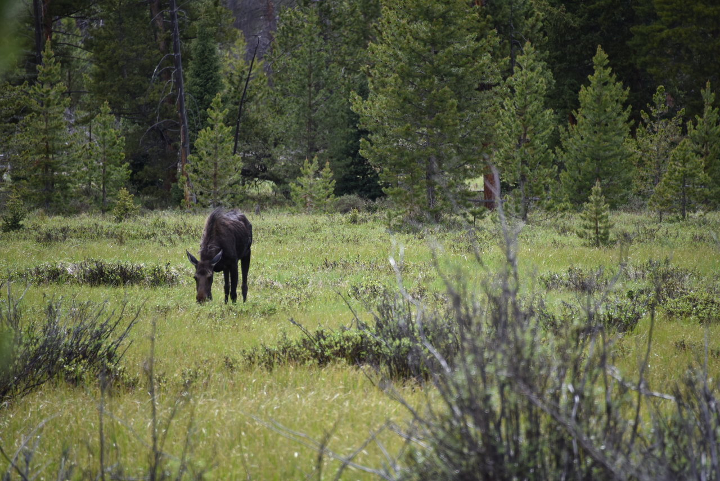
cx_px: 360
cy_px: 240
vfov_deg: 4.6
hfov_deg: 6.9
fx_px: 6001
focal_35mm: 300
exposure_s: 1/640
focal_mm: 300
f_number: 5.6
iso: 280
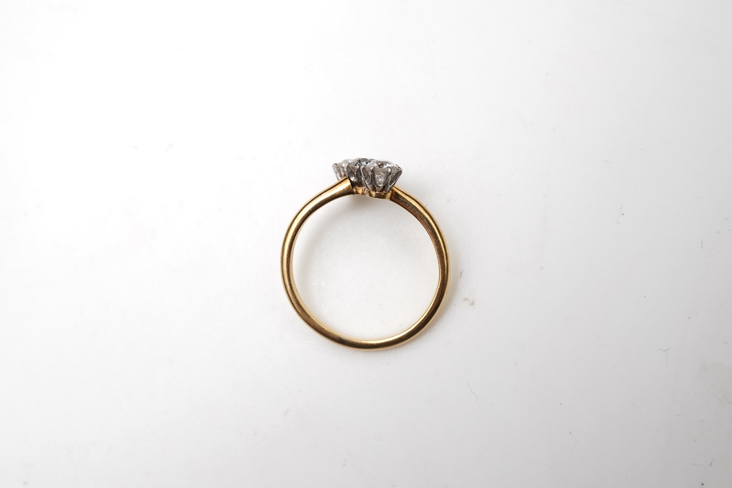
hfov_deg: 43.6
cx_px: 366
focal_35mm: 45
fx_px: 915
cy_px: 244
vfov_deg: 29.9
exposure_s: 1/125
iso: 320
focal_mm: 30
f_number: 16
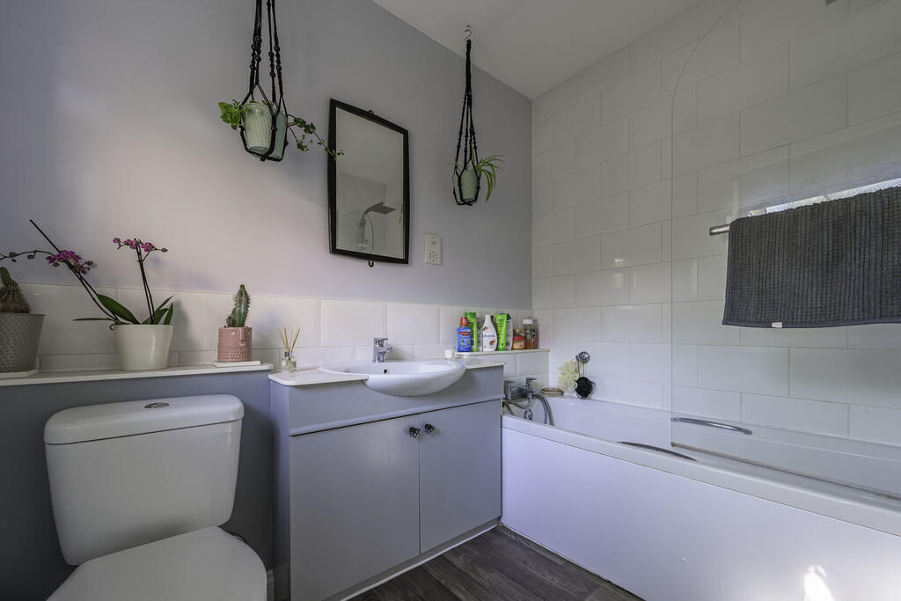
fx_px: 350
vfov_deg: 81.2
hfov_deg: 104.2
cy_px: 300
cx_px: 450
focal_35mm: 14
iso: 100
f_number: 10
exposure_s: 1/8
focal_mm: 14
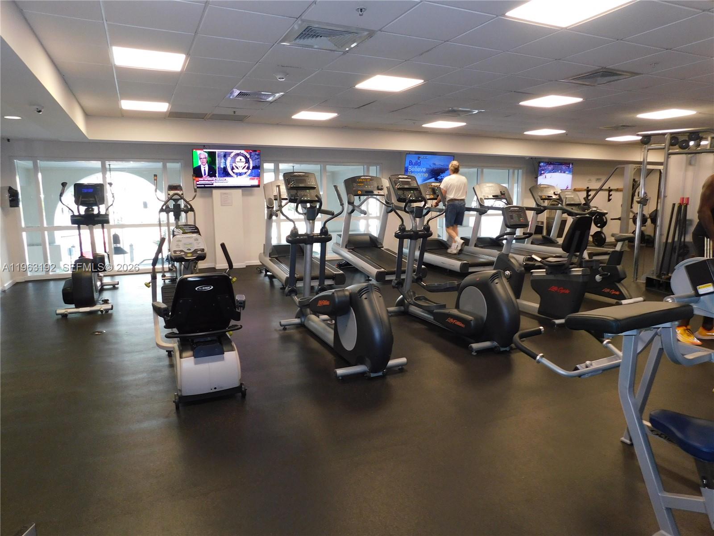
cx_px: 357
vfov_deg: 58.9
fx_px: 474
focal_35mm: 23
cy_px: 268
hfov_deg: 73.9
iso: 200
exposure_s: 1/30
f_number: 3
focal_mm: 4
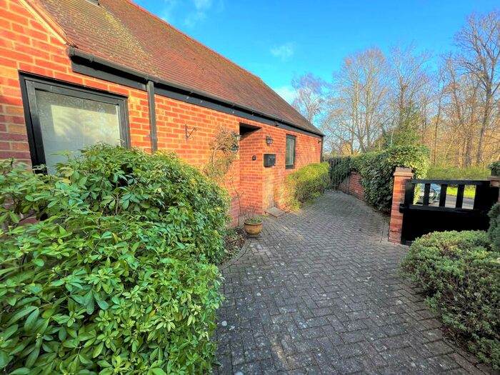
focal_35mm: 13
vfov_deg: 89.9
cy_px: 188
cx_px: 250
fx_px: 188
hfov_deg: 106.2
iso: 32
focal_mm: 1.57
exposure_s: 1/246
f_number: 1.8
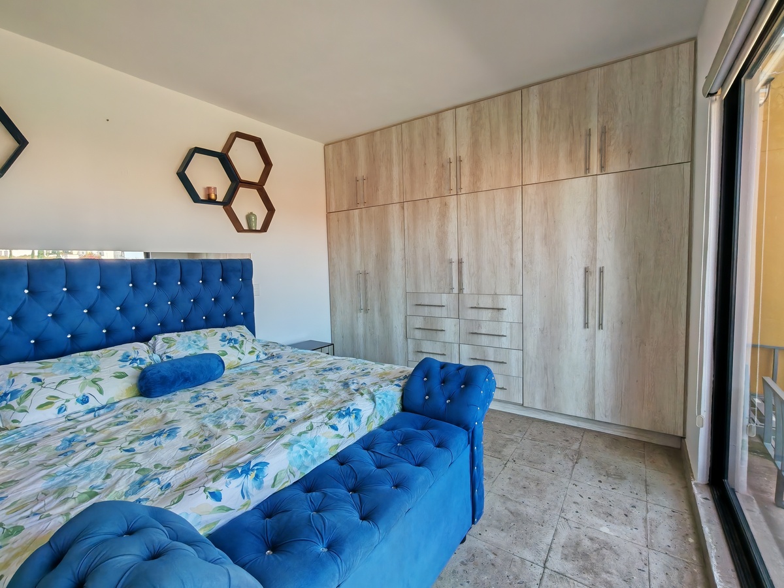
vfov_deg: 78.1
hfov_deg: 94.5
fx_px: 362
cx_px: 392
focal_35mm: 16
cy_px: 294
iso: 64
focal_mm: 1.96
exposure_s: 1/100
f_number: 2.2
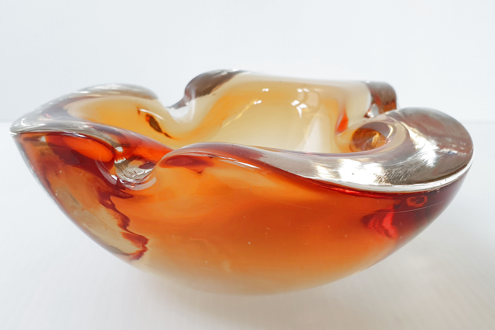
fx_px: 385
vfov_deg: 46.4
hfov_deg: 65.5
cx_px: 243
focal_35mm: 28
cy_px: 172
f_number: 2.4
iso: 100
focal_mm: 4.3
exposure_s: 1/50
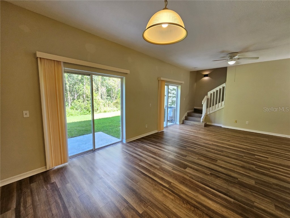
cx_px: 145
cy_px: 109
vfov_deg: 89.9
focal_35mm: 13
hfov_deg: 106.2
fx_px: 109
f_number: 2.2
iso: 160
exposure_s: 1/60
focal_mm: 2.2
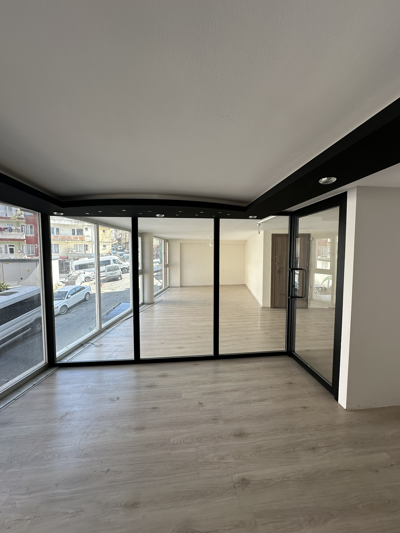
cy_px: 266
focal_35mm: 14
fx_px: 216
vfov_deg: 102.1
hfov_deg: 85.7
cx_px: 200
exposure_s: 1/188
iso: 40
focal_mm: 2.22
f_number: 2.2
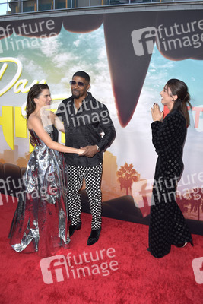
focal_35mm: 28
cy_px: 152
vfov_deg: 65.5
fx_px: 237
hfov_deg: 46.4
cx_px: 102
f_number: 5.6
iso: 640
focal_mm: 28
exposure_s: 1/250
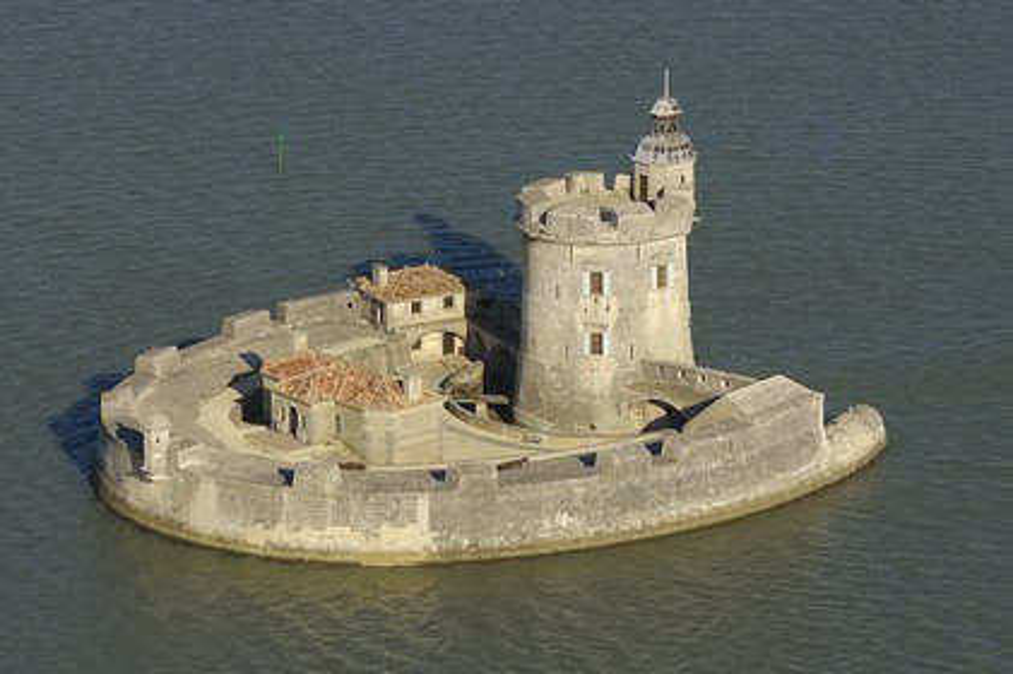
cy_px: 337
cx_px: 506
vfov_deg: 5.9
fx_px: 6537
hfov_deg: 8.9
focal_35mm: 232
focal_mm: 155
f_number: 5.6
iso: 100
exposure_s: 1/640
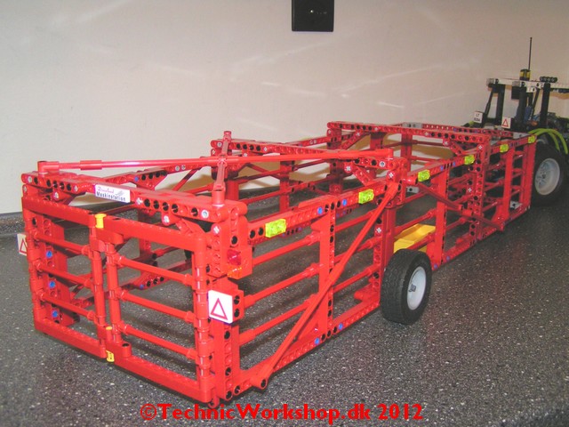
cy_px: 214
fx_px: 625
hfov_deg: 49.0
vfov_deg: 37.7
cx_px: 284
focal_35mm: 38
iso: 200
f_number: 2.8
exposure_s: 1/40
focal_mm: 5.8
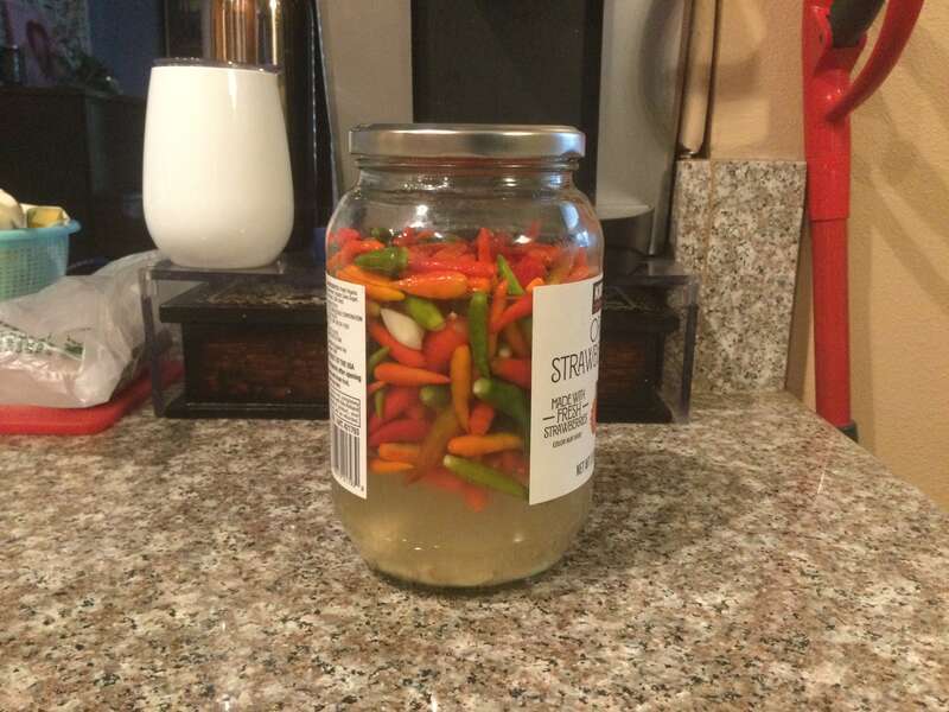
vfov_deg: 45.4
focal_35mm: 31
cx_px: 474
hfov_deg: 58.4
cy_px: 356
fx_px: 850
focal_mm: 3.3
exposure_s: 1/15
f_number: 2.4
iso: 400
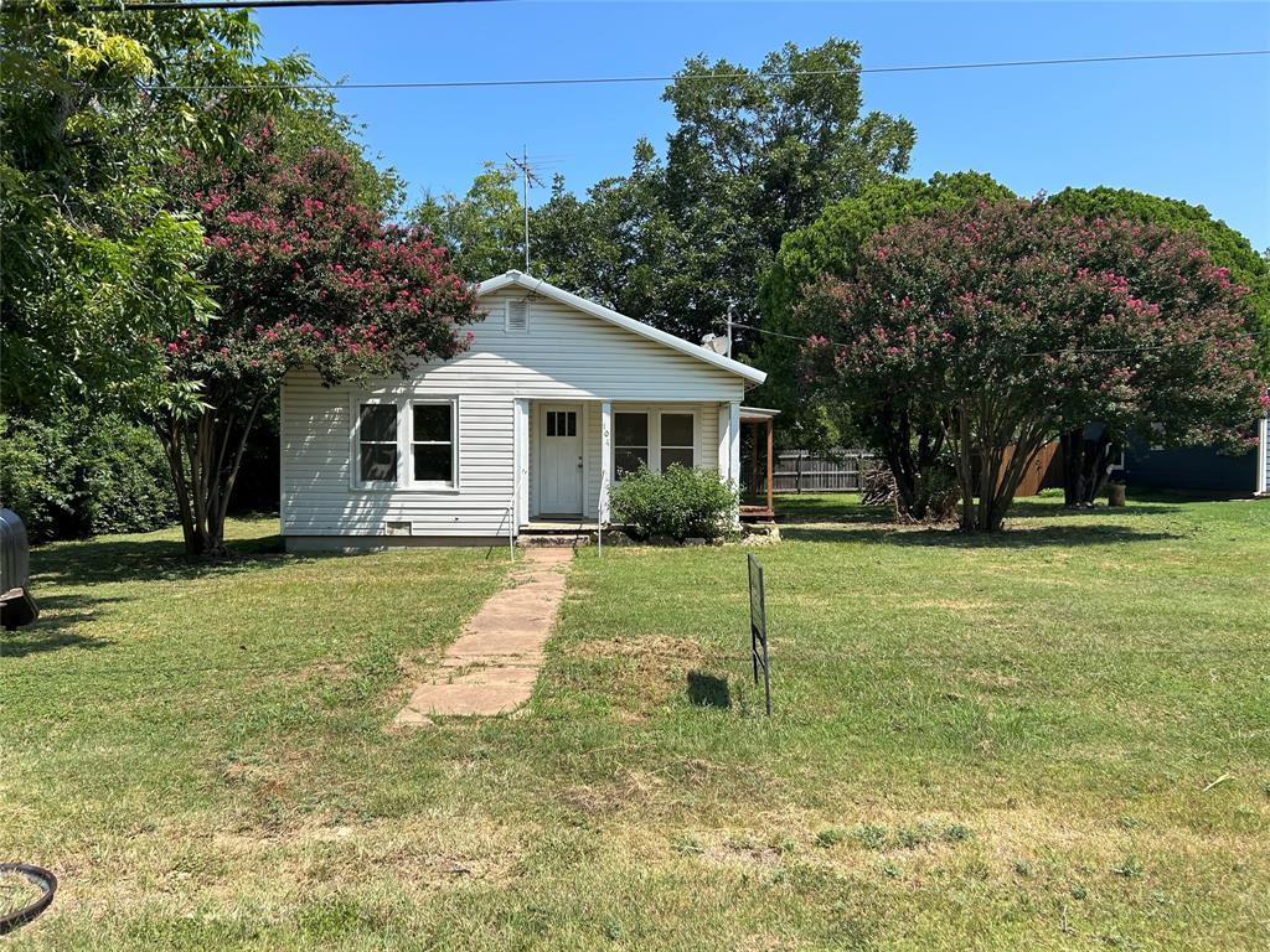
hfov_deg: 67.3
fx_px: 954
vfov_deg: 53.1
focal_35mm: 26
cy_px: 476
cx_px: 635
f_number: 1.5
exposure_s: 1/2841
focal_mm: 5.7
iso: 50
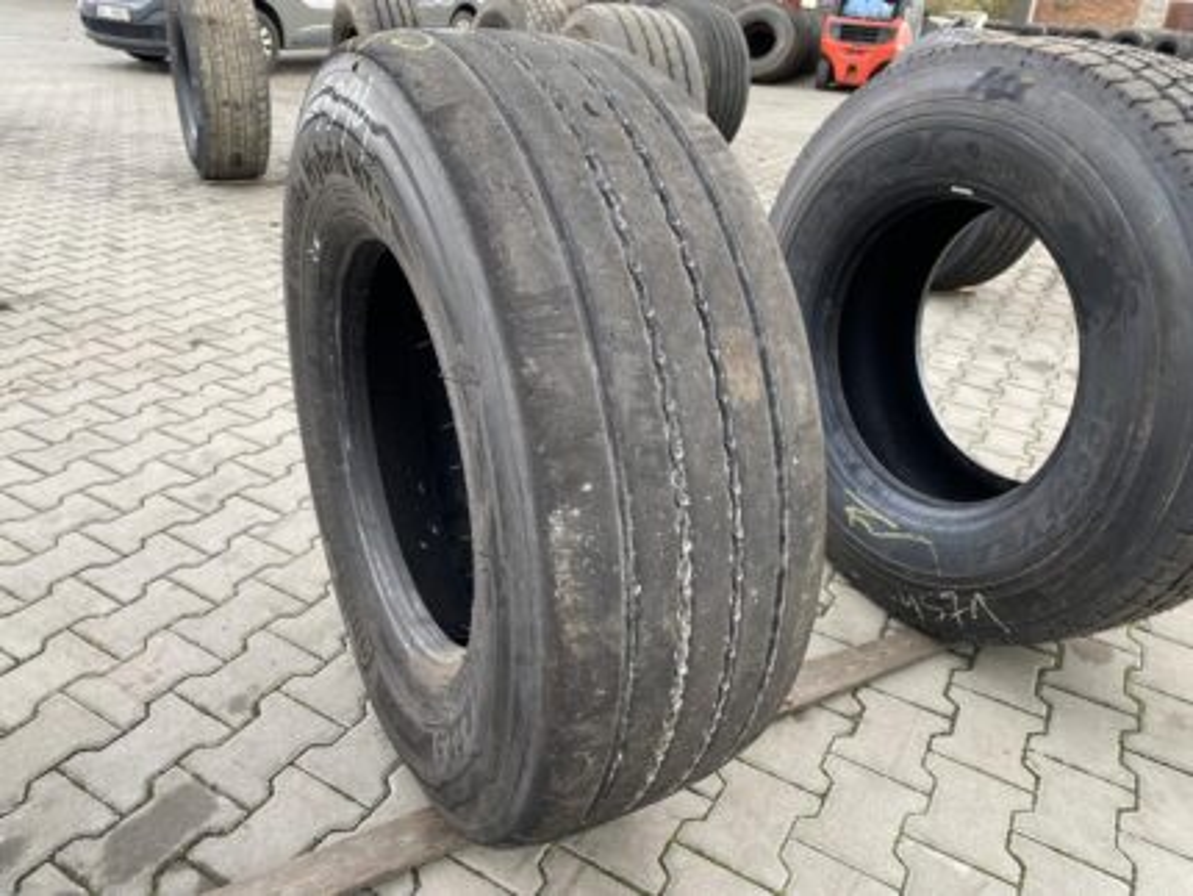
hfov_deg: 67.3
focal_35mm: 26
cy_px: 448
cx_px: 596
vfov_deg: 53.1
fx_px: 897
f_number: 1.8
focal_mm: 4.25
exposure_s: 1/121
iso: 64
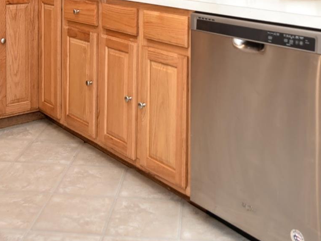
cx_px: 162
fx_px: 482
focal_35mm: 52
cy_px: -38
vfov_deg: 25.5
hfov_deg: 36.8
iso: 1000
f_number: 2.8
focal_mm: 20
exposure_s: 1/60
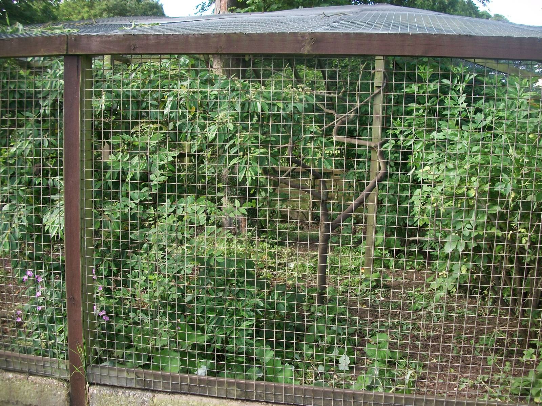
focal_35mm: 32
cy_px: 203
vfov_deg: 44.2
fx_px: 501
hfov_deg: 56.8
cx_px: 271
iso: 80
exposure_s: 1/160
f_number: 2.9
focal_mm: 5.7
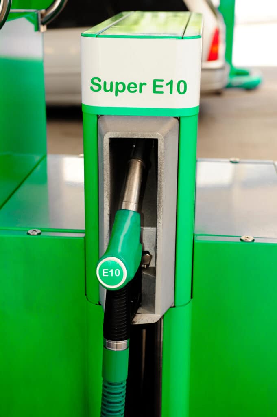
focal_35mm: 62
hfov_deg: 21.9
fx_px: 717
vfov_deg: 32.4
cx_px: 138
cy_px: 208
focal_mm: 62
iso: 800
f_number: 5
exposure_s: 1/200
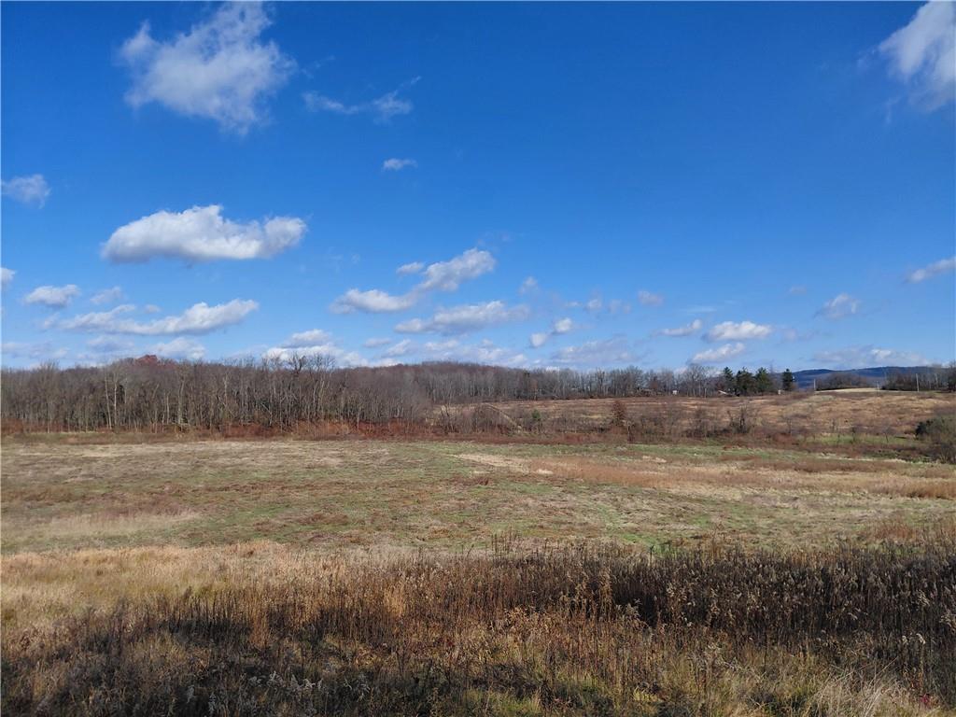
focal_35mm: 25
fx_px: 690
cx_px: 478
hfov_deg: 69.4
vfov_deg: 54.9
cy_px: 358
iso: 50
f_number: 1.8
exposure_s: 1/3060
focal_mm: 4.69
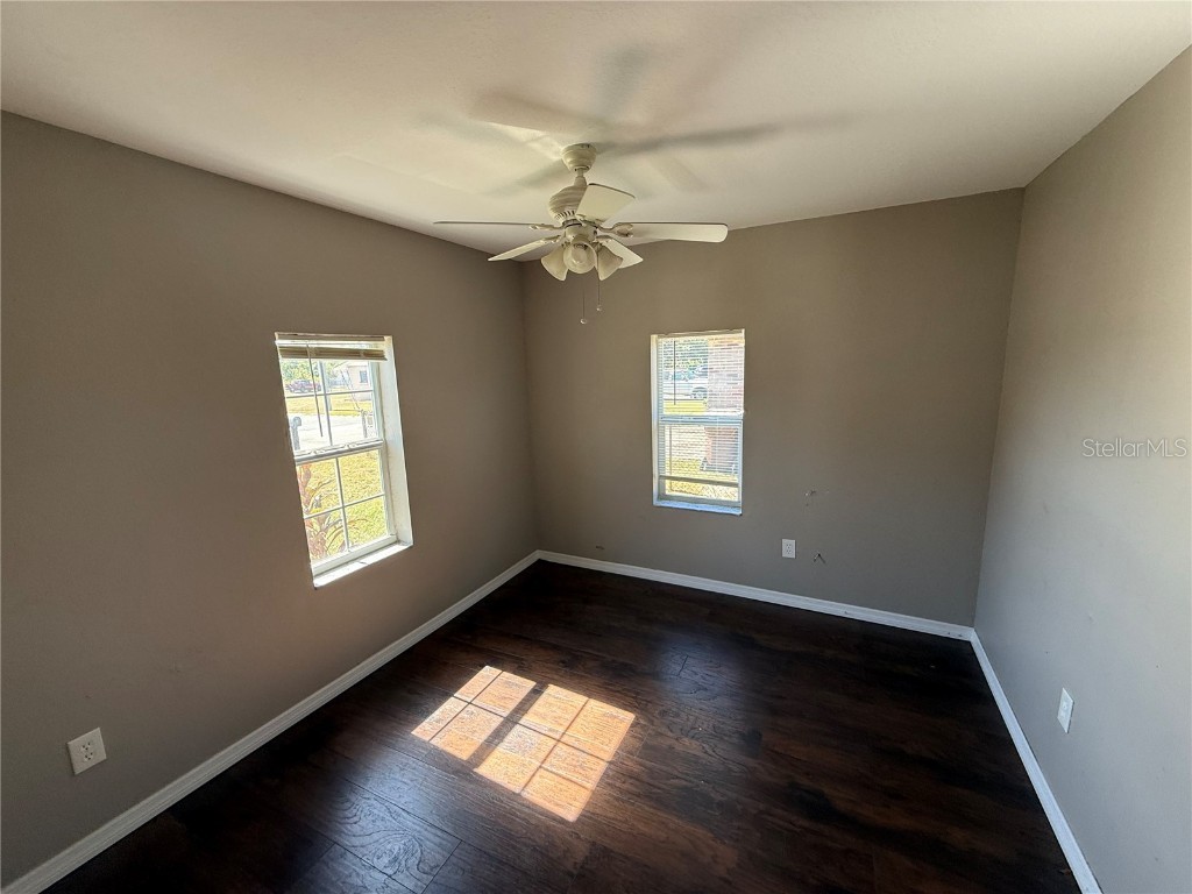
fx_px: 482
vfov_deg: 85.7
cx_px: 596
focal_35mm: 14
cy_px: 447
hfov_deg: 102.1
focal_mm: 2.22
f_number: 2.2
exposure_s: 1/99
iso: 80
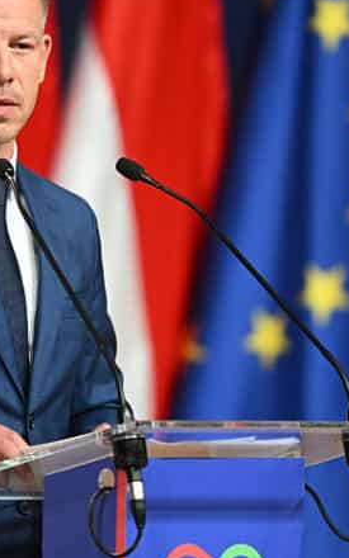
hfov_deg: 1.5
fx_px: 13681
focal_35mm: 899
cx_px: 122
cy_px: 254
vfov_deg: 2.3
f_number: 2.8
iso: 1250
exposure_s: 1/250
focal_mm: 400
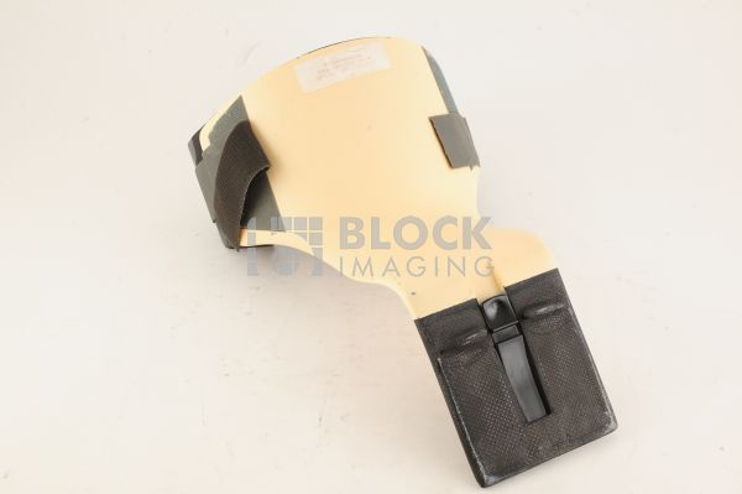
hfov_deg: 39.6
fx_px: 1030
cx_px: 371
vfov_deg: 26.9
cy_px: 247
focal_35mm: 50
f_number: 11
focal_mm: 50
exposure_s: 1/125
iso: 1600
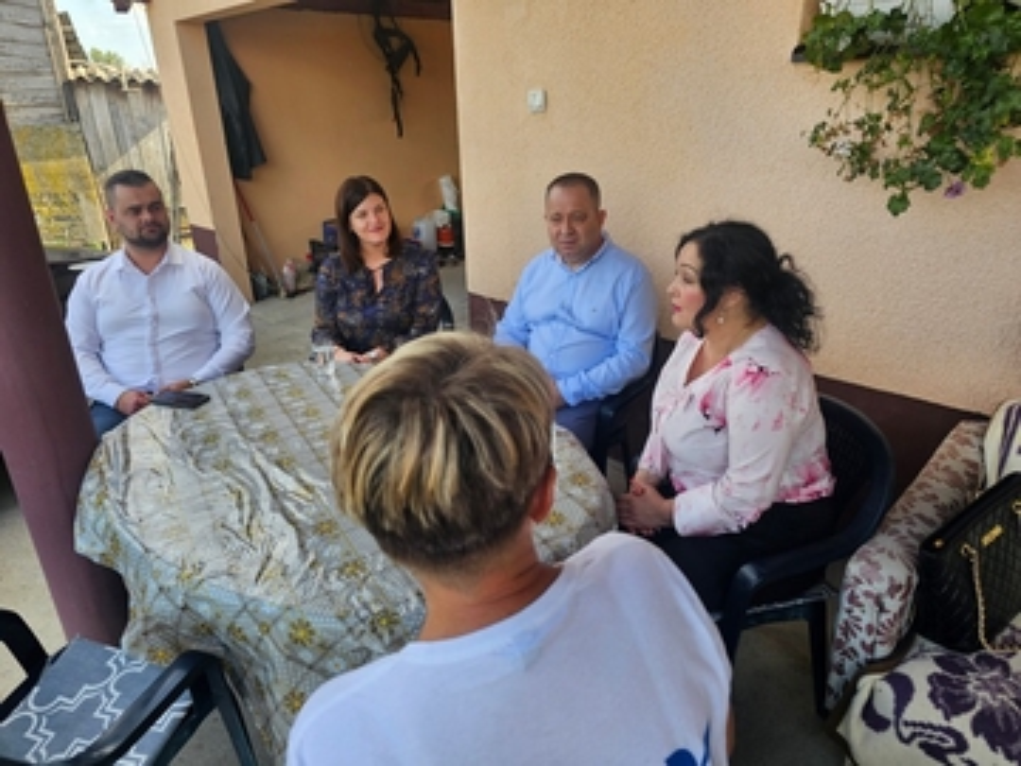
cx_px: 510
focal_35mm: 23
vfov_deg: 58.9
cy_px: 383
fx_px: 678
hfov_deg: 73.9
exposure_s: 1/180
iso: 12
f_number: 1.7
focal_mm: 6.3
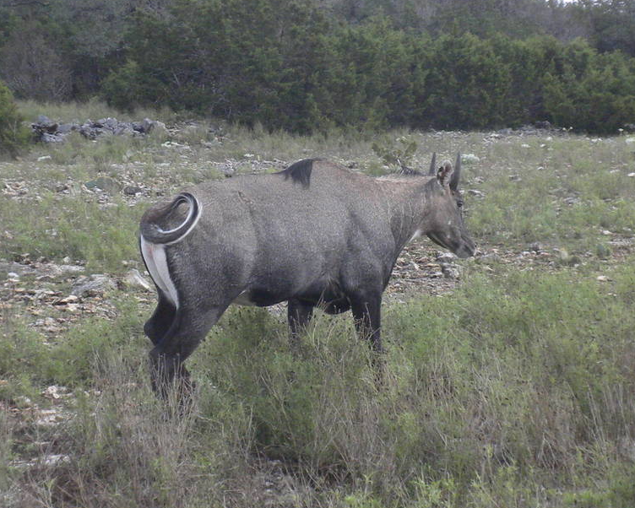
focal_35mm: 108
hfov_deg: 17.8
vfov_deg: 14.3
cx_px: 279
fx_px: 2030
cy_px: 291
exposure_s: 1/476
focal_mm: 9.1
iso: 191
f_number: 4.3
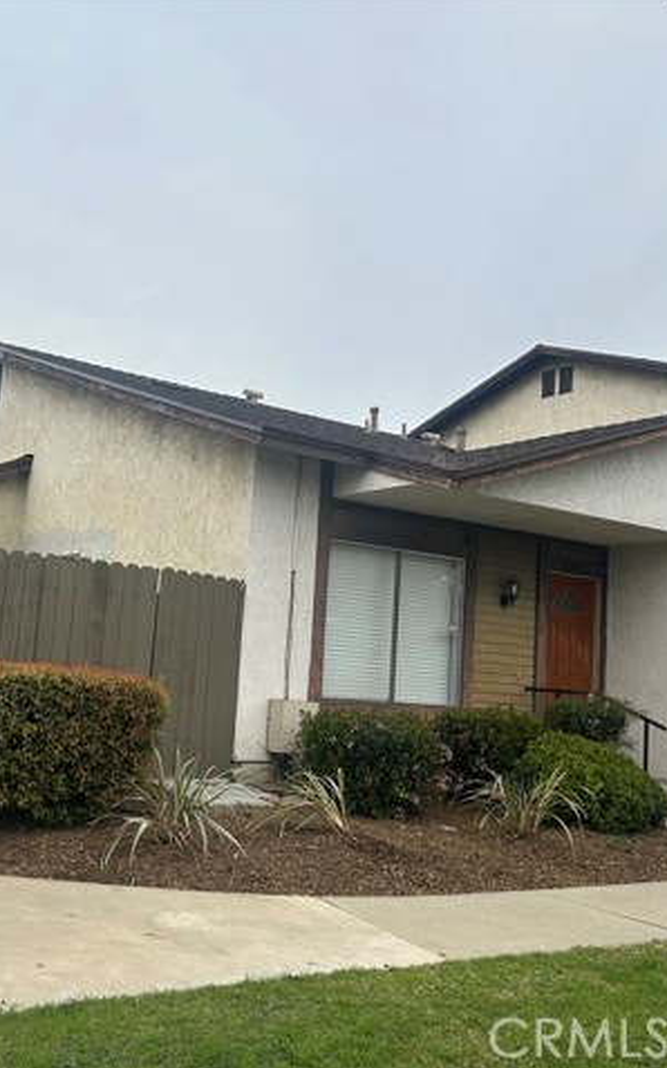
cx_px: 231
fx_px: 1076
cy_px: 533
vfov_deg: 52.8
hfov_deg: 34.2
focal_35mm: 37
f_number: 1.5
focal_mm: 5.7
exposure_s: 1/2513
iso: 50
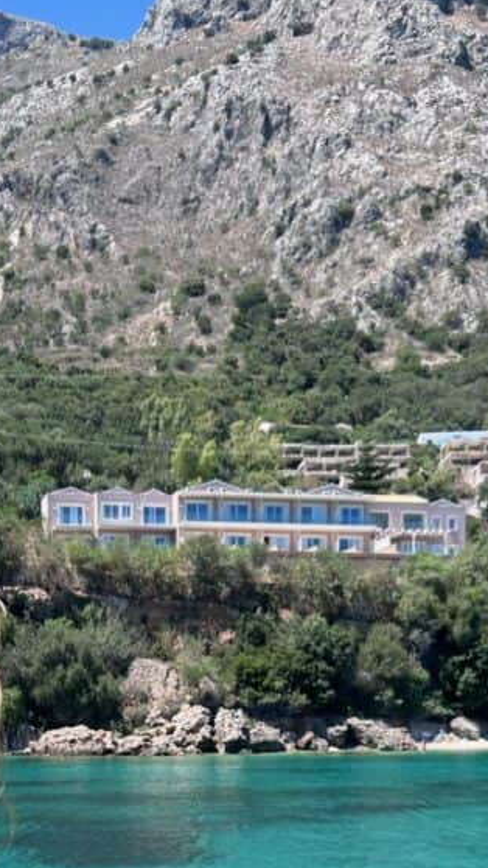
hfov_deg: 23.0
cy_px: 756
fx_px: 1196
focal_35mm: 52
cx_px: 190
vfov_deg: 37.6
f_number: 1.5
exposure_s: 1/1934
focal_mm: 5.7
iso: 50
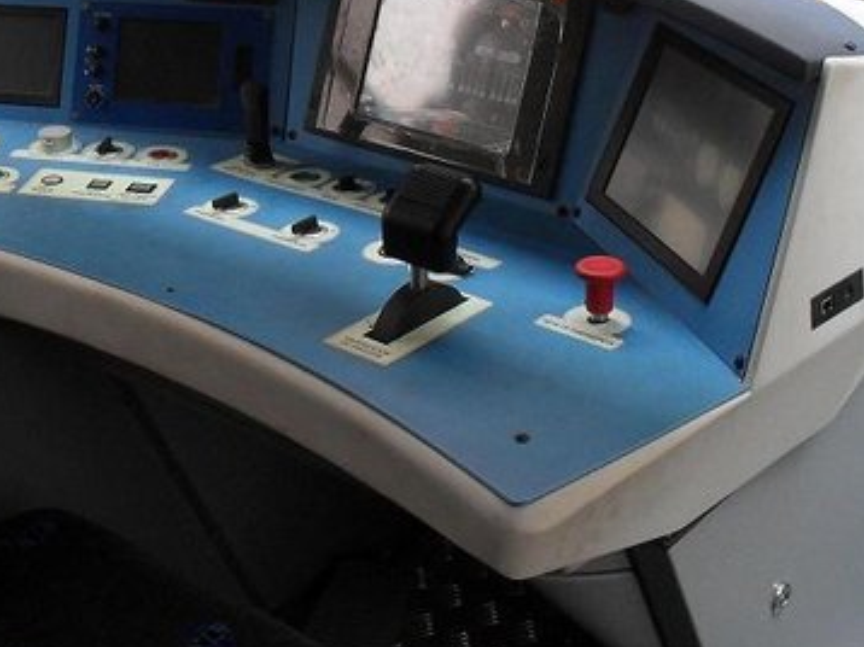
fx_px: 1696
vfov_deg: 21.4
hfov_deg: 28.2
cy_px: 159
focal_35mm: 68
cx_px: 237
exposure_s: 1/45
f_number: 2.8
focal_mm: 6.3
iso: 100
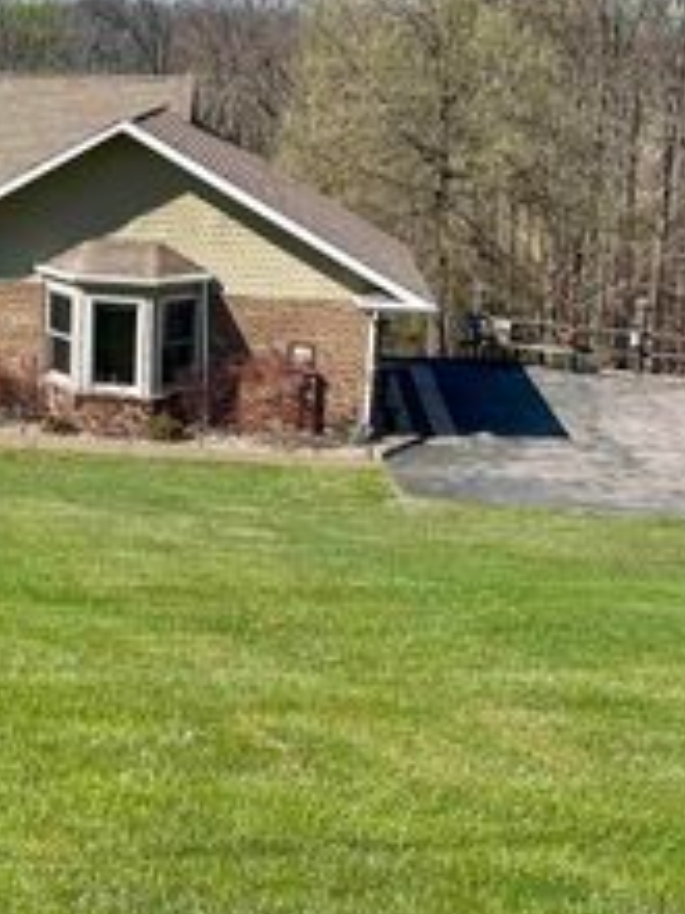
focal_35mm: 59
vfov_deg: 31.9
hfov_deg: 22.8
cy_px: 197
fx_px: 1557
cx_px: -141
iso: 50
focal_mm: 5.7
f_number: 1.5
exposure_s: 1/3704
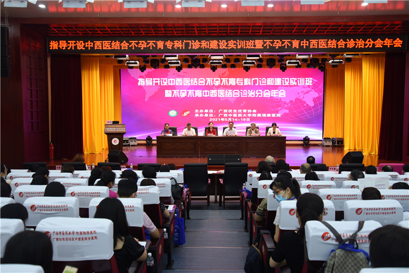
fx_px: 364
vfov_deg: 41.1
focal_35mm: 32
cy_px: 136
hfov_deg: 58.7
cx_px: 204
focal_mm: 32
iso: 640
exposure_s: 1/80
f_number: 4.5
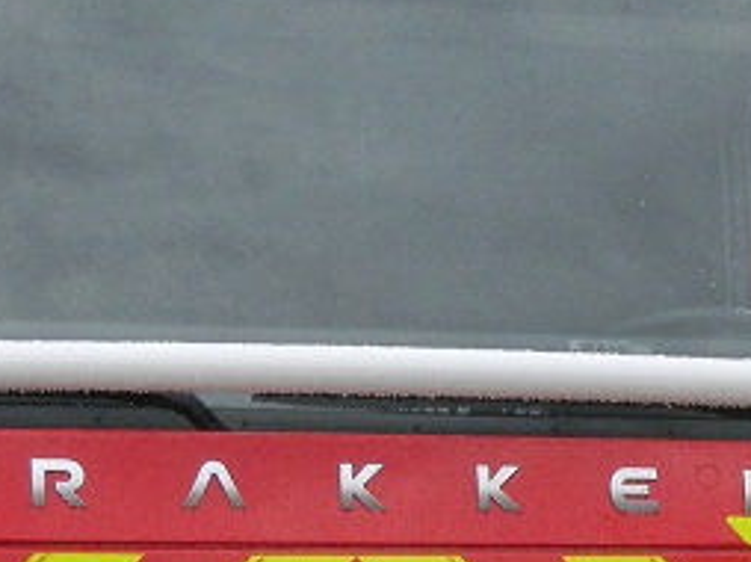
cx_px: 467
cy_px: 810
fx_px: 2818
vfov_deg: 11.0
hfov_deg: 15.2
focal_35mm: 130
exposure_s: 1/250
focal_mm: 6
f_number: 3.9
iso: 214
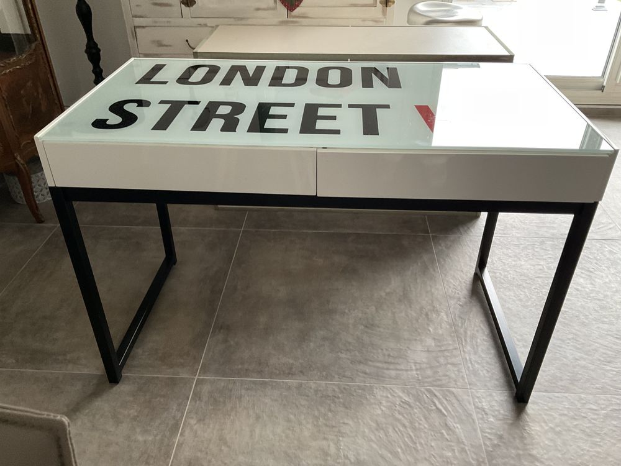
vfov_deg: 48.2
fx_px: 520
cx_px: 310
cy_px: 233
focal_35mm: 29
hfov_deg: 61.7
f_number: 1.8
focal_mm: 3
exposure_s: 1/60
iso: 160
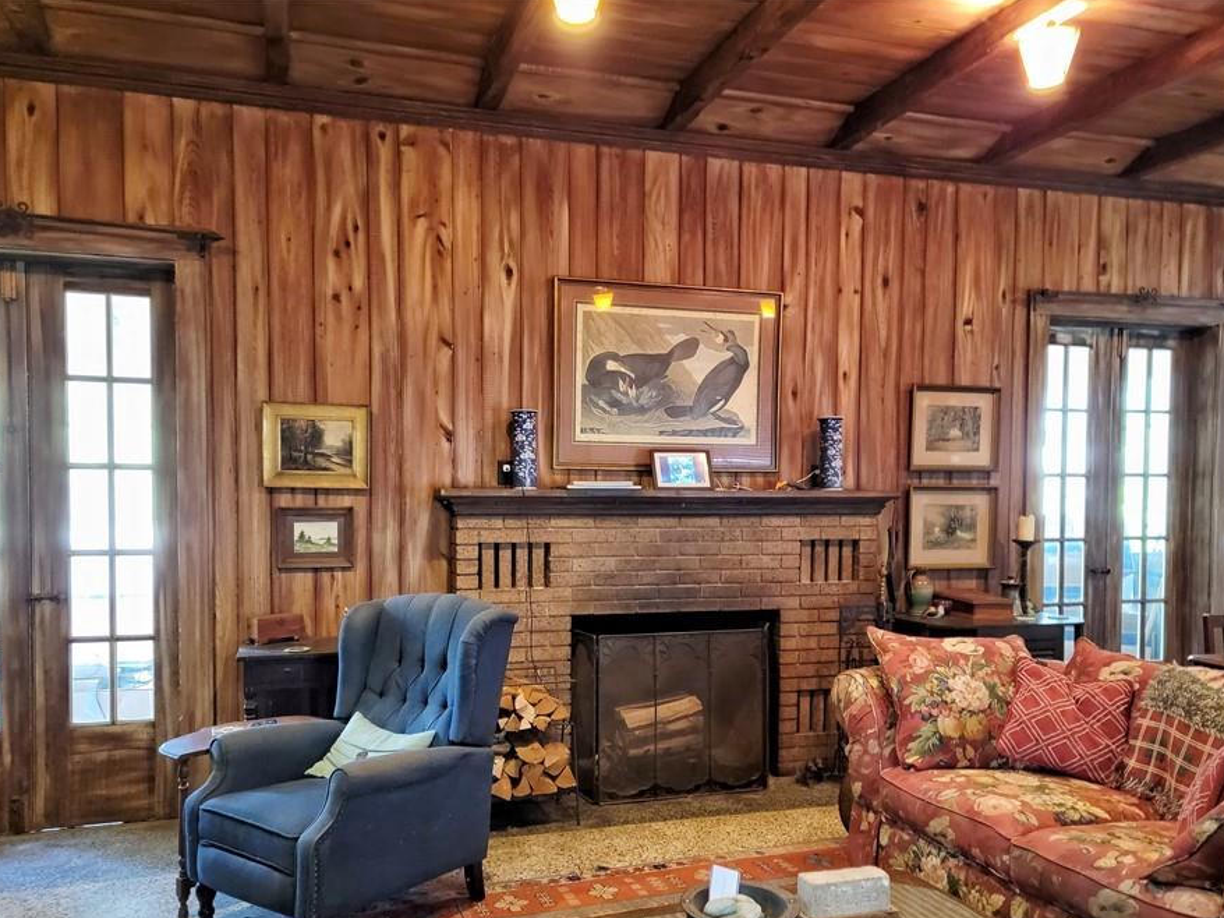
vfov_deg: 49.5
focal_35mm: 28
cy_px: 532
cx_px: 594
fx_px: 990
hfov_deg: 63.4
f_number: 1.8
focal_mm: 6.7
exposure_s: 1/24
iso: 800
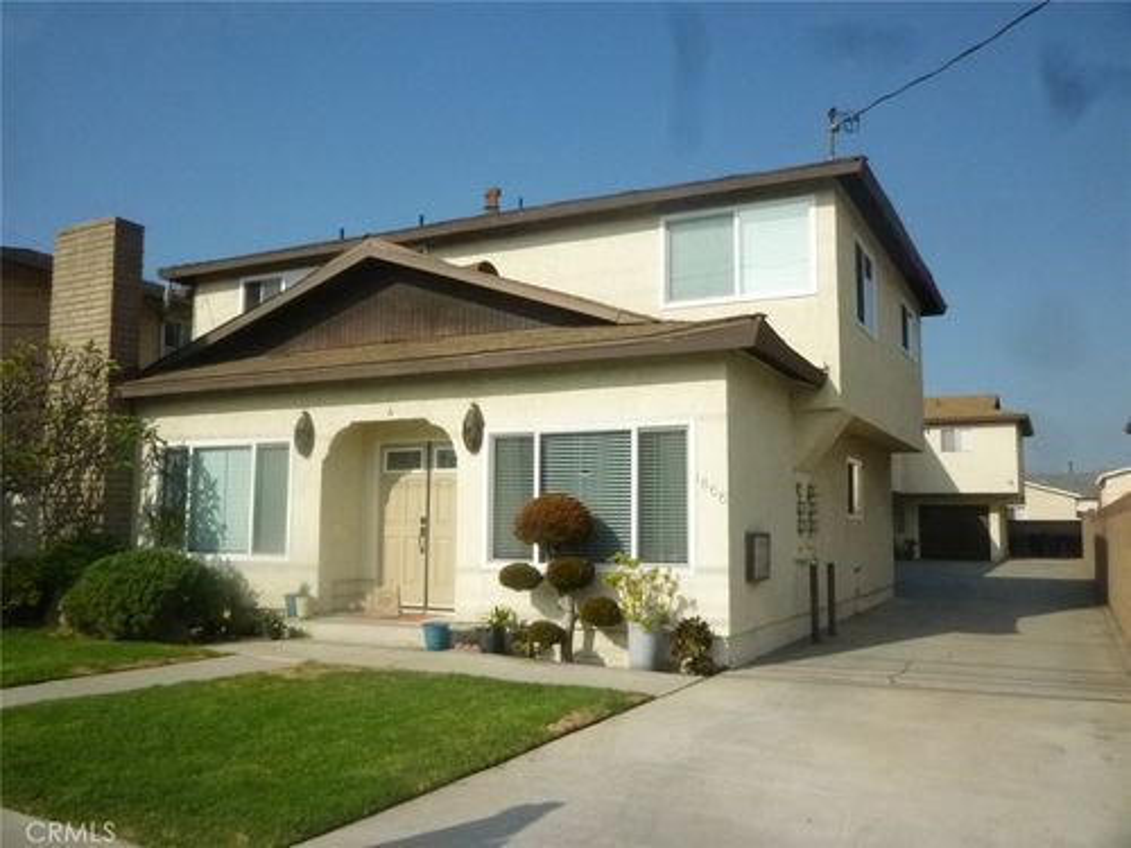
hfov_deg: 61.7
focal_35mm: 29
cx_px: 566
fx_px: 948
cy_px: 424
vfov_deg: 48.2
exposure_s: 1/1300
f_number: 8
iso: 400
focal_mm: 5.2
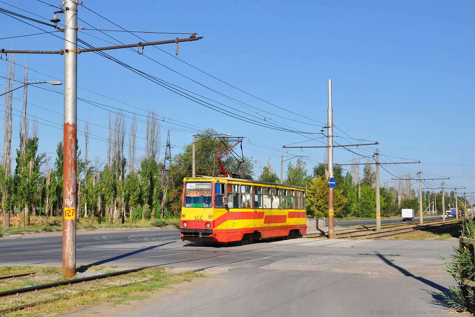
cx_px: 238
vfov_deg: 28.1
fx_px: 633
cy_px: 158
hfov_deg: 41.1
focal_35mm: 48
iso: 200
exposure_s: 1/500
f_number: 8
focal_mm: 32
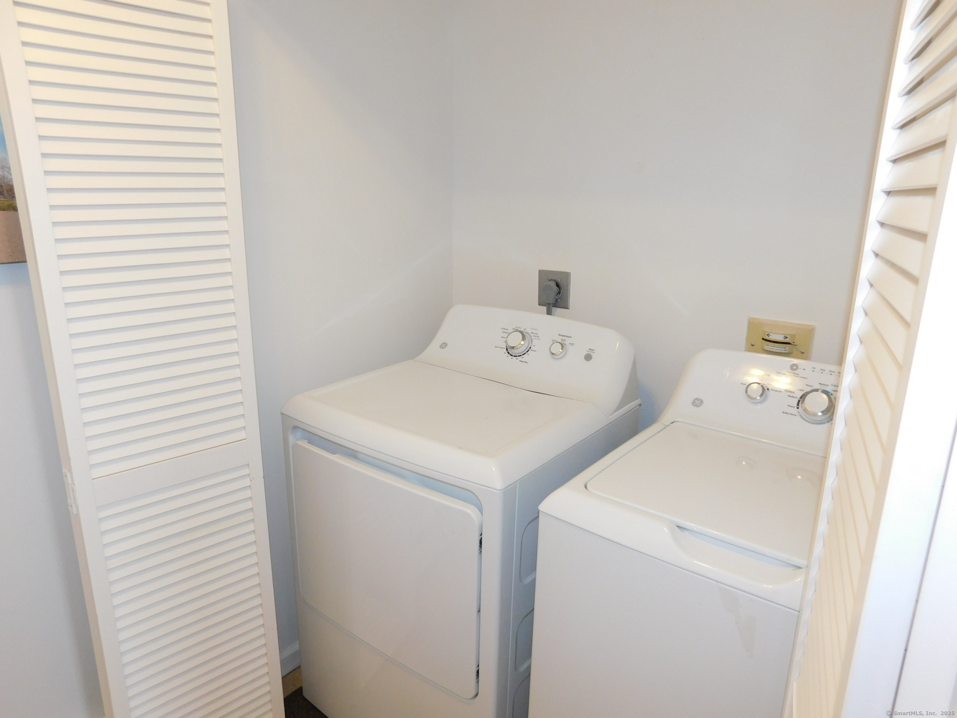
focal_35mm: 24
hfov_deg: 71.6
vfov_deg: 56.8
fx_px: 664
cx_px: 478
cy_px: 359
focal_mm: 4.1
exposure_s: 1/30
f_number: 3
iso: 200
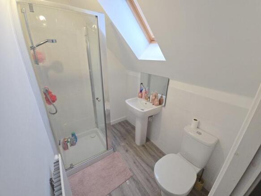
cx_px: 130
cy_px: 98
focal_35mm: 13
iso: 200
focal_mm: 2.2
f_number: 2.2
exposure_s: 1/100
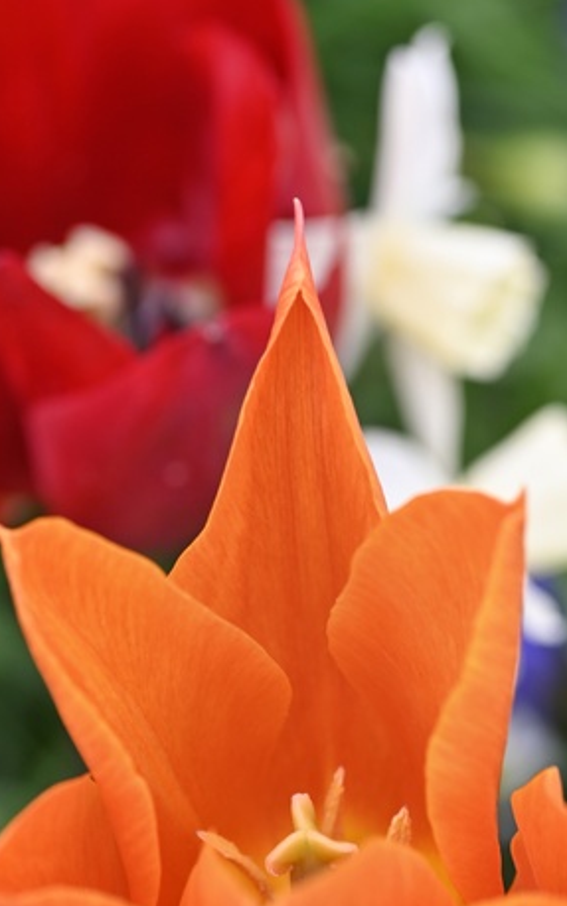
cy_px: 582
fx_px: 3979
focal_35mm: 161
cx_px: 318
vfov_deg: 13.0
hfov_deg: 8.1
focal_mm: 70
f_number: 5
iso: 160
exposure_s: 1/160
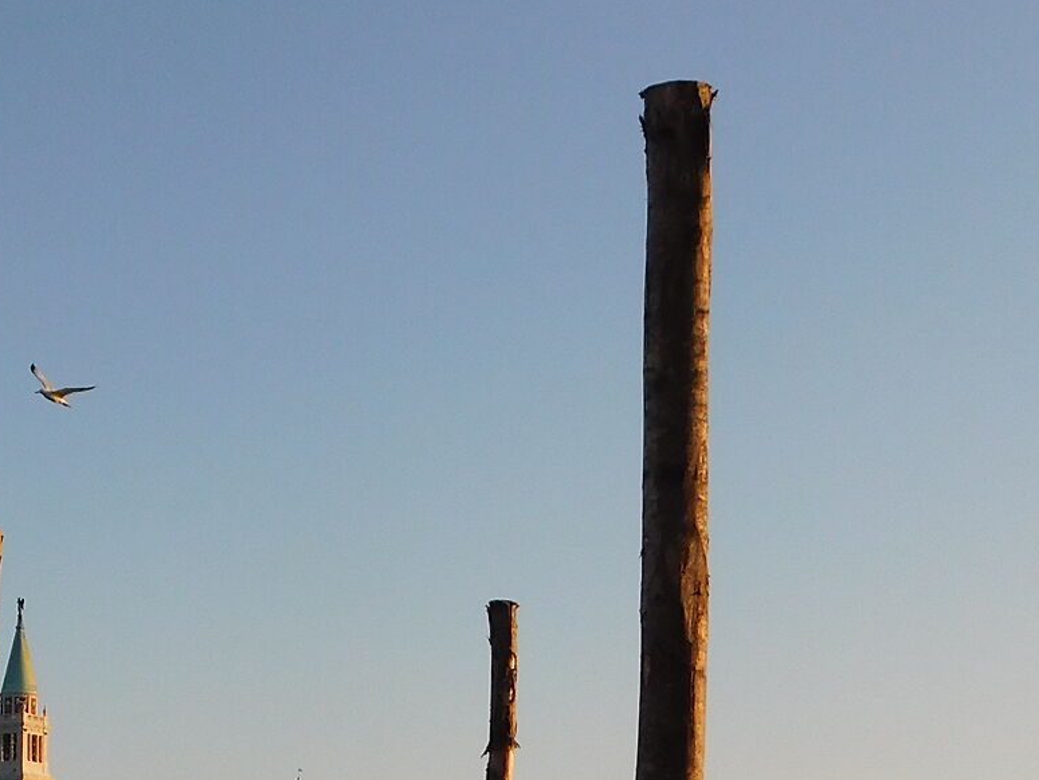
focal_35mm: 93
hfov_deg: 20.5
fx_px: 2792
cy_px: 666
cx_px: 26
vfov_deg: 15.8
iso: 125
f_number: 3.2
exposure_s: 1/1000
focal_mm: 5.3
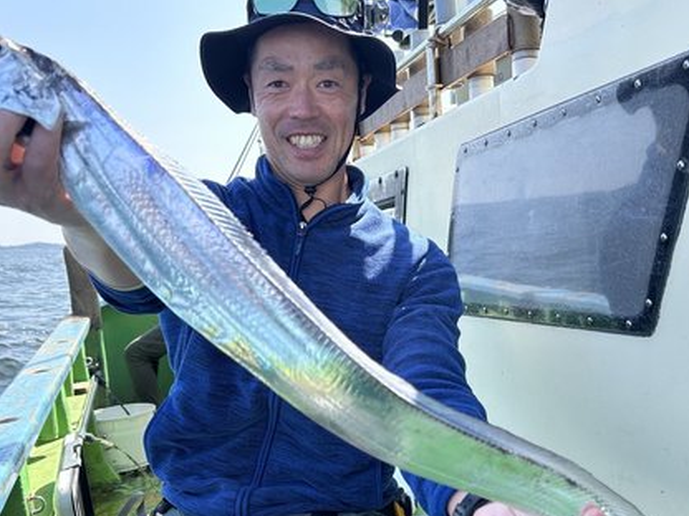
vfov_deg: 35.6
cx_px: 316
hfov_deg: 46.8
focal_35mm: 40
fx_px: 796
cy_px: 342
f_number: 1.5
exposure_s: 1/1901
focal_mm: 5.7
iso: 50
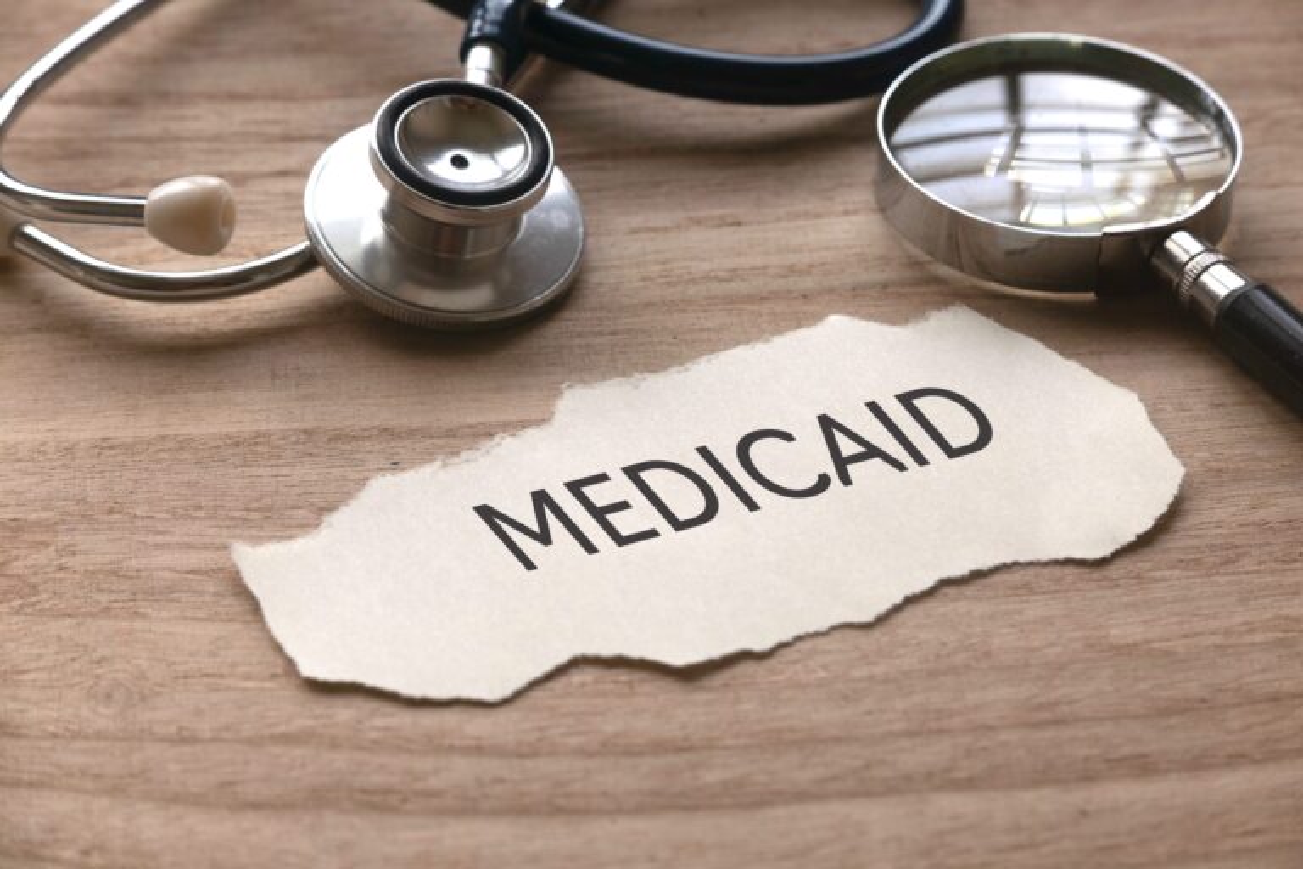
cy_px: 434
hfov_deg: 27.0
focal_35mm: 75
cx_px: 652
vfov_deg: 18.2
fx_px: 2714
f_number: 4.5
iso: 200
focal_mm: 34
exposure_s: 1/125
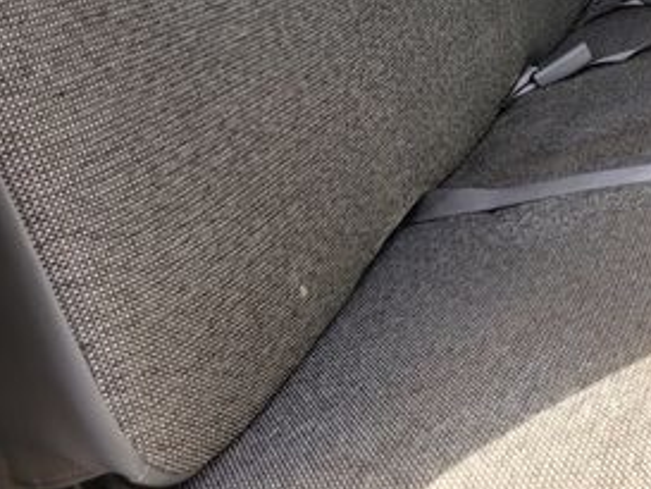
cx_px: 644
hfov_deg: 29.6
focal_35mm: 61
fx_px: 1148
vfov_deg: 22.9
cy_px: -19
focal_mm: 5.4
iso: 40
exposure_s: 1/393
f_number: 1.8
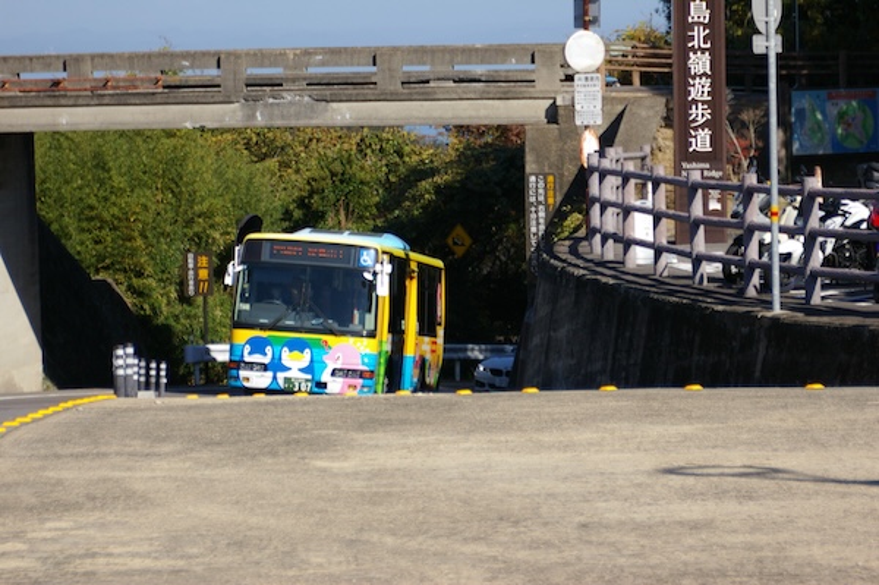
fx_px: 3842
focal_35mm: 158
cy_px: 292
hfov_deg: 13.1
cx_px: 440
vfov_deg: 8.7
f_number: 5.6
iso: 400
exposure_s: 1/1500
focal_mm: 105
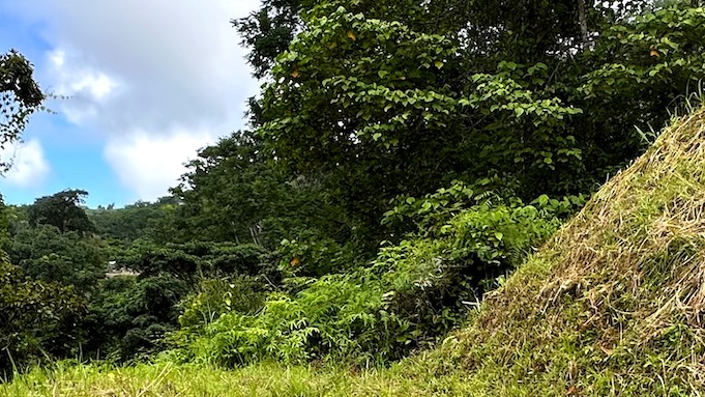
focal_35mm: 43
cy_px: 442
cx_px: 313
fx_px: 804
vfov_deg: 25.6
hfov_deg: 47.3
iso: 40
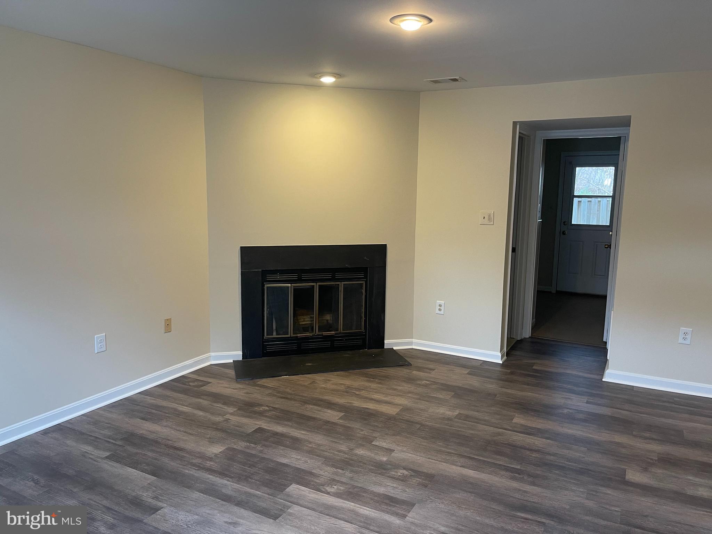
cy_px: 267
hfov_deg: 69.4
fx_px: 514
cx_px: 356
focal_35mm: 25
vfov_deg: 54.9
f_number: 1.6
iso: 200
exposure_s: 1/60
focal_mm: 5.1
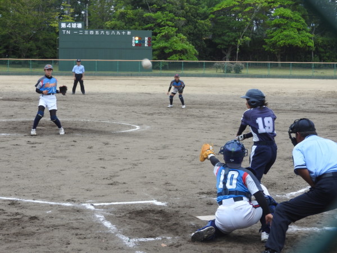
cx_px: 168
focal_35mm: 85
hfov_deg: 23.0
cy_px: 126
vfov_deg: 17.4
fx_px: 828
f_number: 4.5
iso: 100
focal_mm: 15.2
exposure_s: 1/250
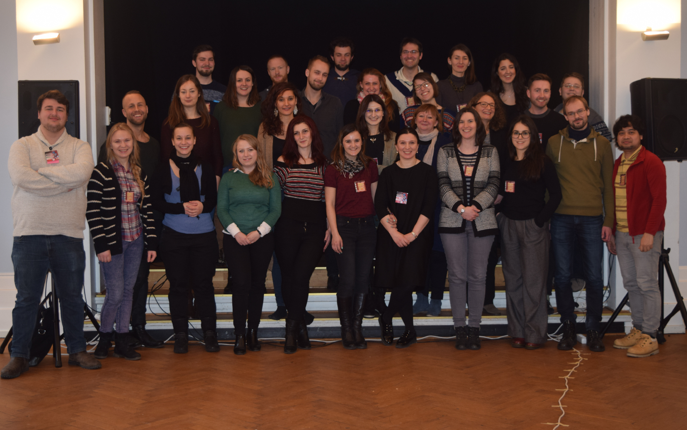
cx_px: 337
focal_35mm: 53
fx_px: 992
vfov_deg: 24.4
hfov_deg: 38.2
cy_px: 199
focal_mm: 34
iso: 200
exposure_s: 1/15
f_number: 4.5
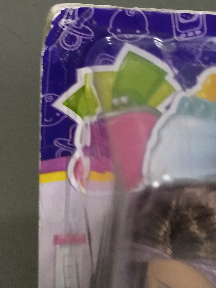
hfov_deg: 27.3
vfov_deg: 35.3
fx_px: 441
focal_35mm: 53
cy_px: 68
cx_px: 151
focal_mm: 3.95
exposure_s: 1/16.7
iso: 772
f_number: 1.8
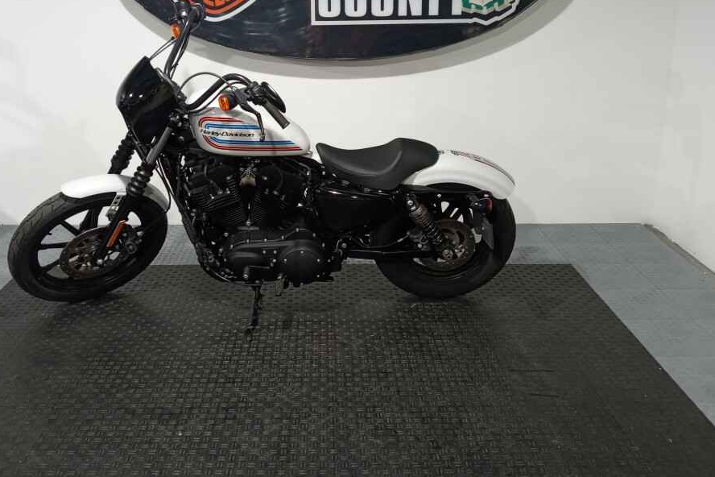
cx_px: 330
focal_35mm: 35
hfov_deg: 54.4
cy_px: 175
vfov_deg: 37.6
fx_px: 695
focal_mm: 3.71
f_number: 2.2
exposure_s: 1/40
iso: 356
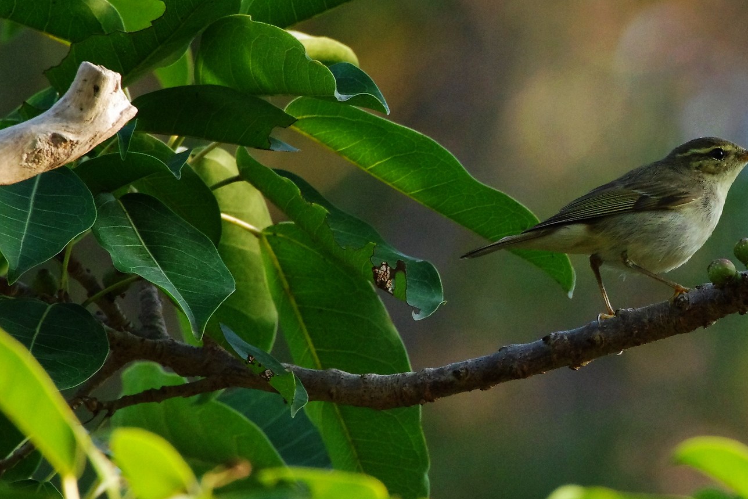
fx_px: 26140
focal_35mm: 1258
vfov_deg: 1.1
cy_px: 186
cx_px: 678
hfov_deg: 1.6
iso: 3200
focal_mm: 450
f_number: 9
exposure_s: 1/500
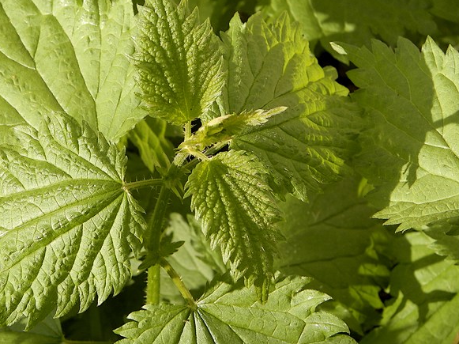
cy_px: 152
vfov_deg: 13.1
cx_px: 147
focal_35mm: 113
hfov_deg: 17.4
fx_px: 1497
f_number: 4.2
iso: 80
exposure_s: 1/160
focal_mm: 14.6
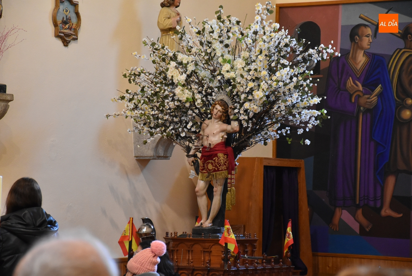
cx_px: 206
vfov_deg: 10.2
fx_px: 1546
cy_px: 138
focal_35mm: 135
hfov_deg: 15.2
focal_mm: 90
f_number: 5.3
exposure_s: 1/60
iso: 2500
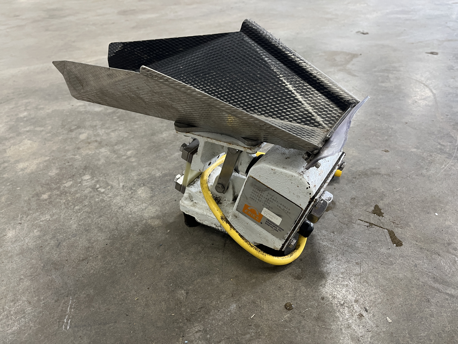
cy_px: 172
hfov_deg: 67.3
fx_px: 344
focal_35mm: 26
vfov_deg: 53.1
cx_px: 229
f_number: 1.6
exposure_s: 1/60
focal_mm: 5.1
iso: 160
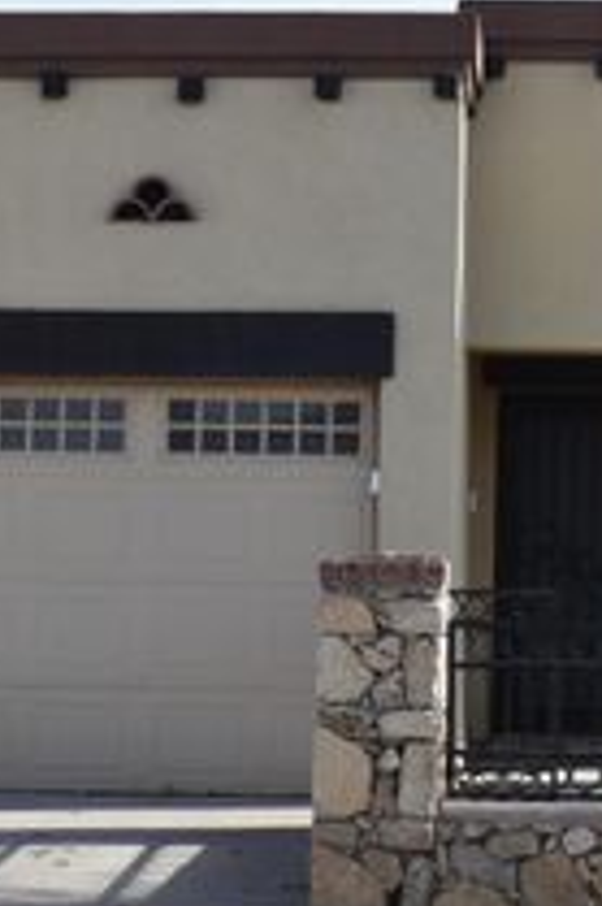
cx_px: 355
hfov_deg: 11.9
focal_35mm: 115
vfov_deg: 17.8
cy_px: 540
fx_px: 2889
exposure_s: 1/320
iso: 200
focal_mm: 32
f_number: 9
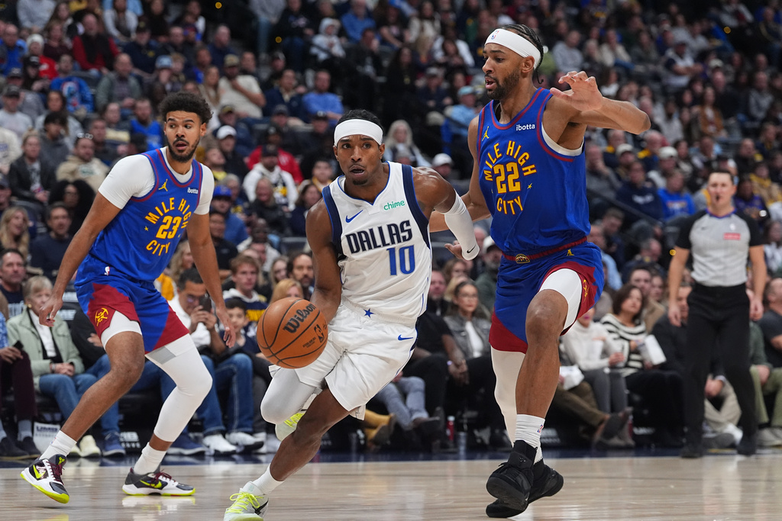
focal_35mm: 110
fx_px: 2390
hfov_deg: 18.6
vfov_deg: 12.5
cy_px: 260
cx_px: 391
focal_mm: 110
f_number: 3.5
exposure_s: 1/2000
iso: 5000
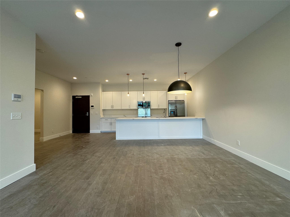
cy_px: 108
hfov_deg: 102.1
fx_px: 117
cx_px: 145
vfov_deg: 85.7
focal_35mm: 14
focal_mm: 2.22
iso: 160
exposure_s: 1/120
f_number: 2.2
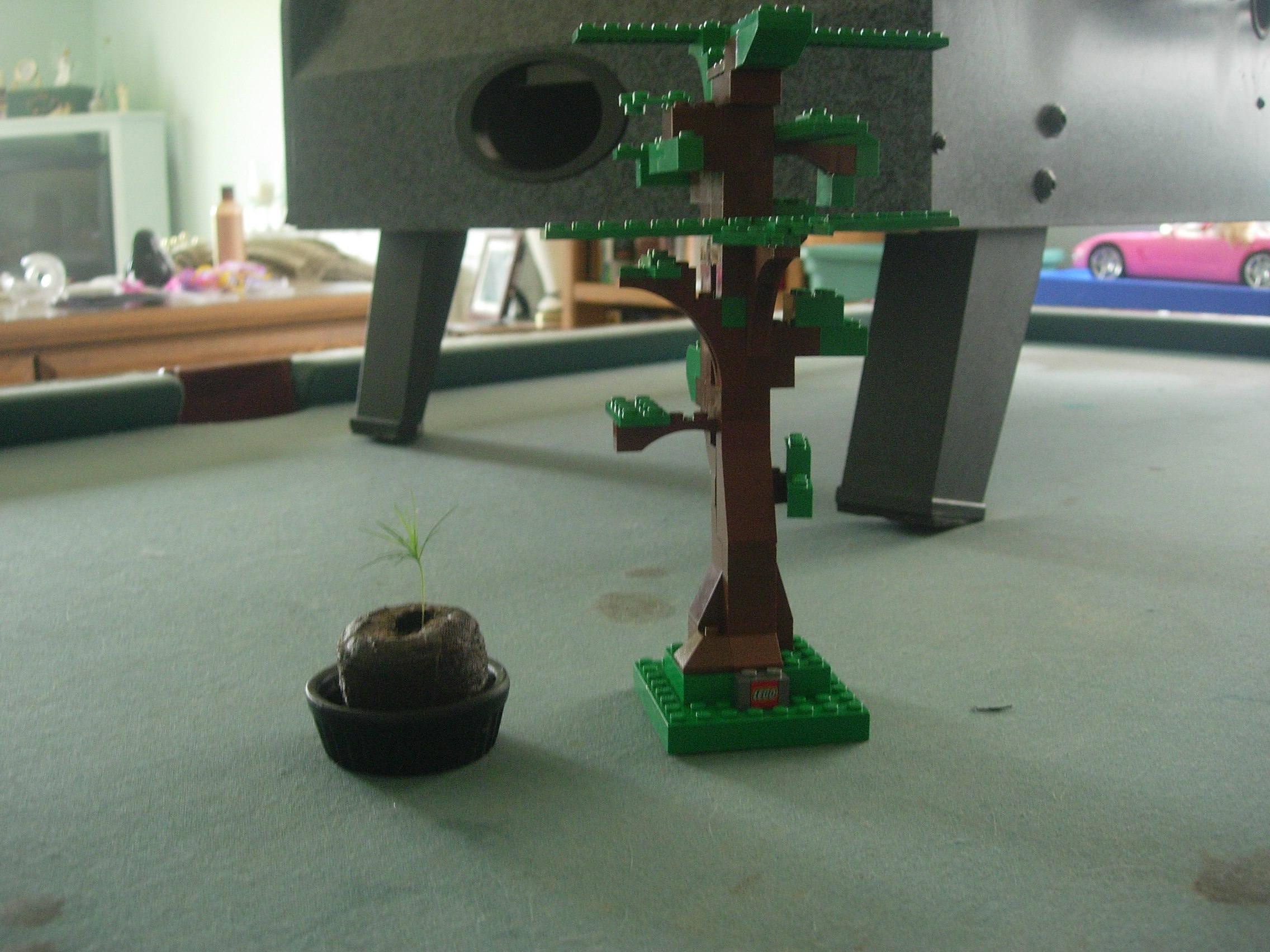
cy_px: 476
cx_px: 635
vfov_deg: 37.7
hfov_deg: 49.0
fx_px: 1394
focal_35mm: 38
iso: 200
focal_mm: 7.8
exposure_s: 1/22.6
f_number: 2.8
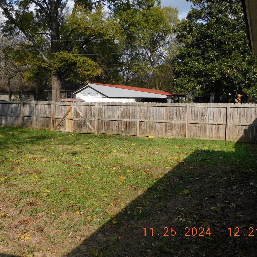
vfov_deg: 46.0
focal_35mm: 36
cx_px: 109
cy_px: 128
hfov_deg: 45.9
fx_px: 302
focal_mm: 5.4
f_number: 3.5
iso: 125
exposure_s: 1/1000
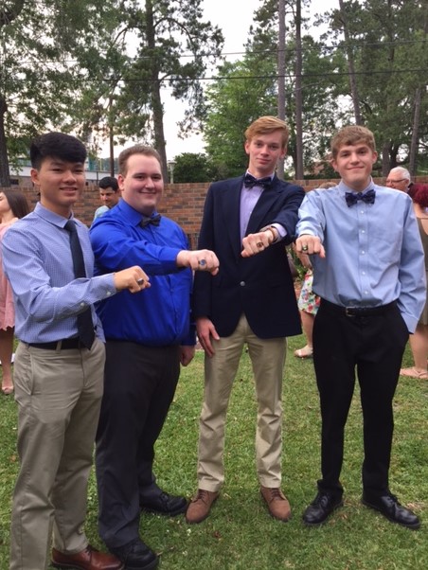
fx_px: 478
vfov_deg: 61.6
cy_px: 285
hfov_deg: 48.3
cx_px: 214
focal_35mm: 29
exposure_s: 1/60
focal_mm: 4.15
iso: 32
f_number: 2.2
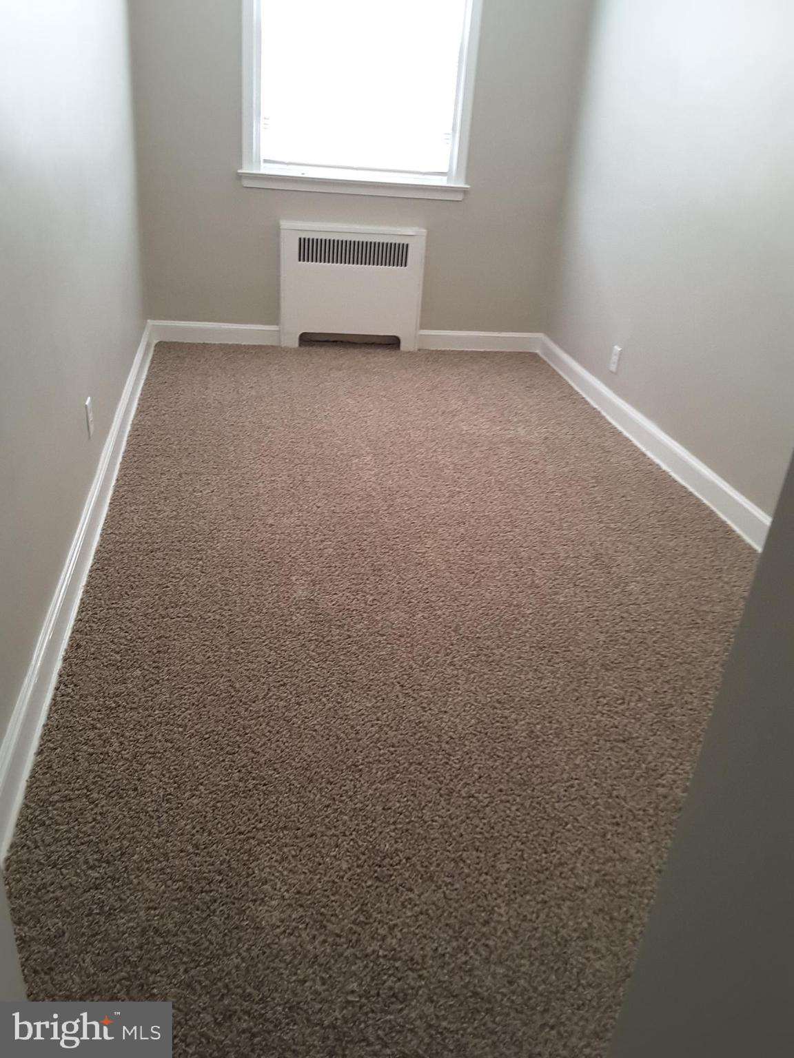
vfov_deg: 58.4
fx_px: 948
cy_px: 529
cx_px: 397
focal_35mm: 31
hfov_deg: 45.4
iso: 100
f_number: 1.9
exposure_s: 1/30
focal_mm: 2.9
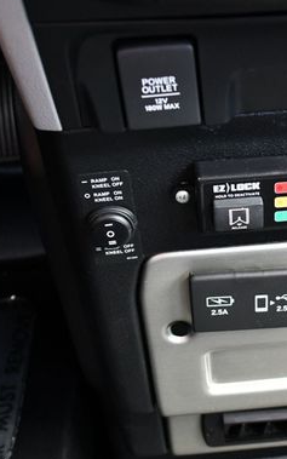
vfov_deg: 33.0
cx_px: 274
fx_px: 776
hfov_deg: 20.4
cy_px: 240
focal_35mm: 62
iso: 800
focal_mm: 18
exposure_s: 1/125
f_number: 3.5
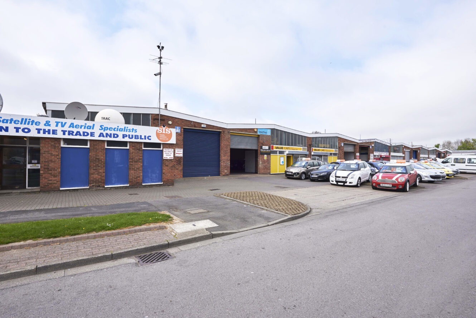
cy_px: 159
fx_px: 238
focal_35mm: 18
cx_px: 238
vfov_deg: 67.4
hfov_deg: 90.0
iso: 200
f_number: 11
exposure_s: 1/250
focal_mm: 18
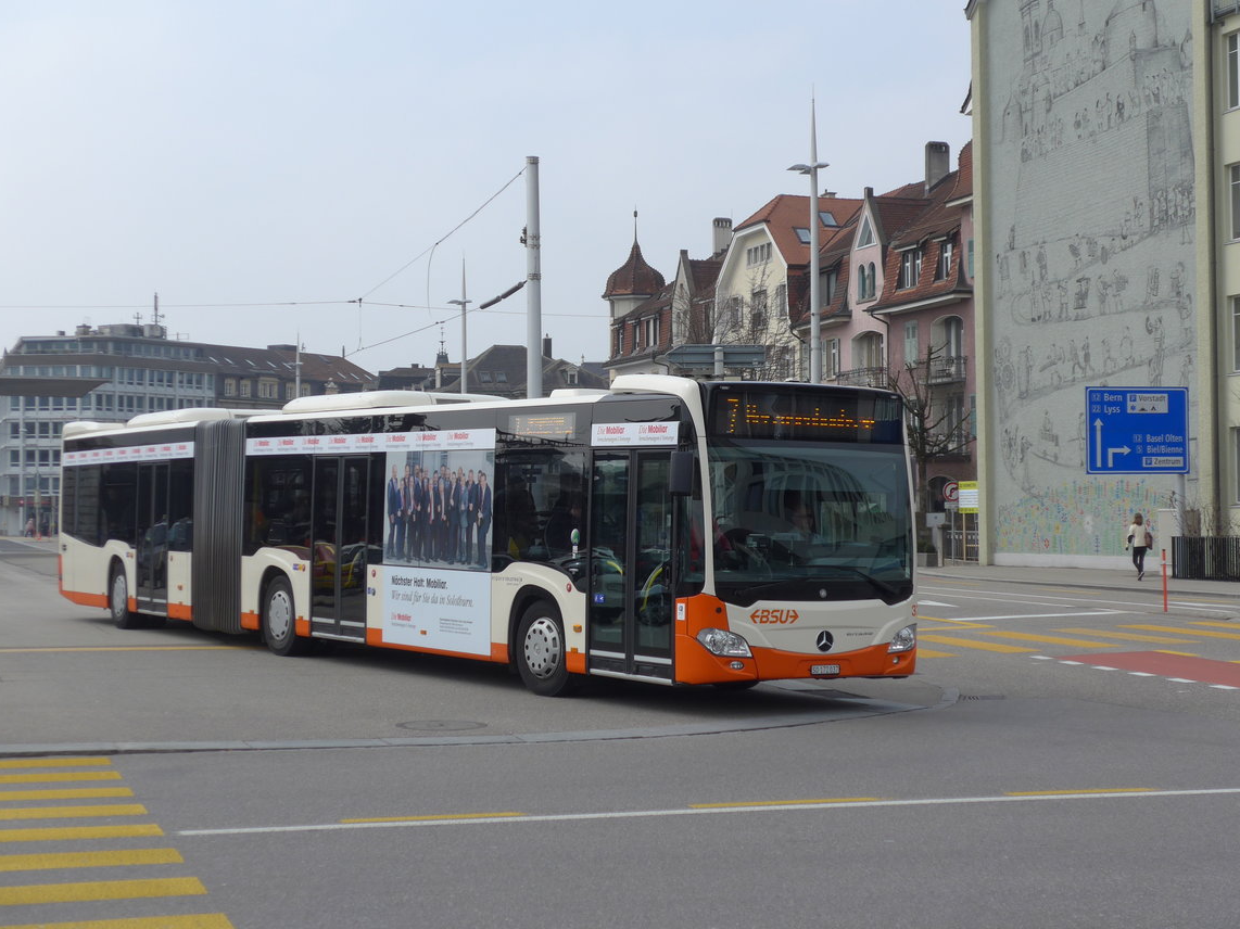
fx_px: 2220
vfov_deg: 23.6
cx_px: 623
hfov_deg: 31.2
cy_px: 462
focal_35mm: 62
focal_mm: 12.7
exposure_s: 1/1300
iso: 80
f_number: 3.7
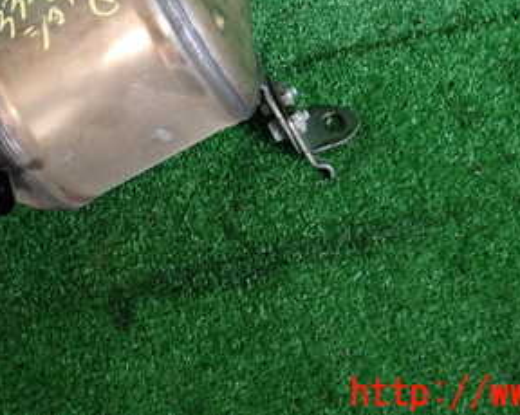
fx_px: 938
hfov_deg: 30.9
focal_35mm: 61
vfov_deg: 24.0
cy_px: 11
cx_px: 217
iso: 500
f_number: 2.3
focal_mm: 5.4
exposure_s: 1/30
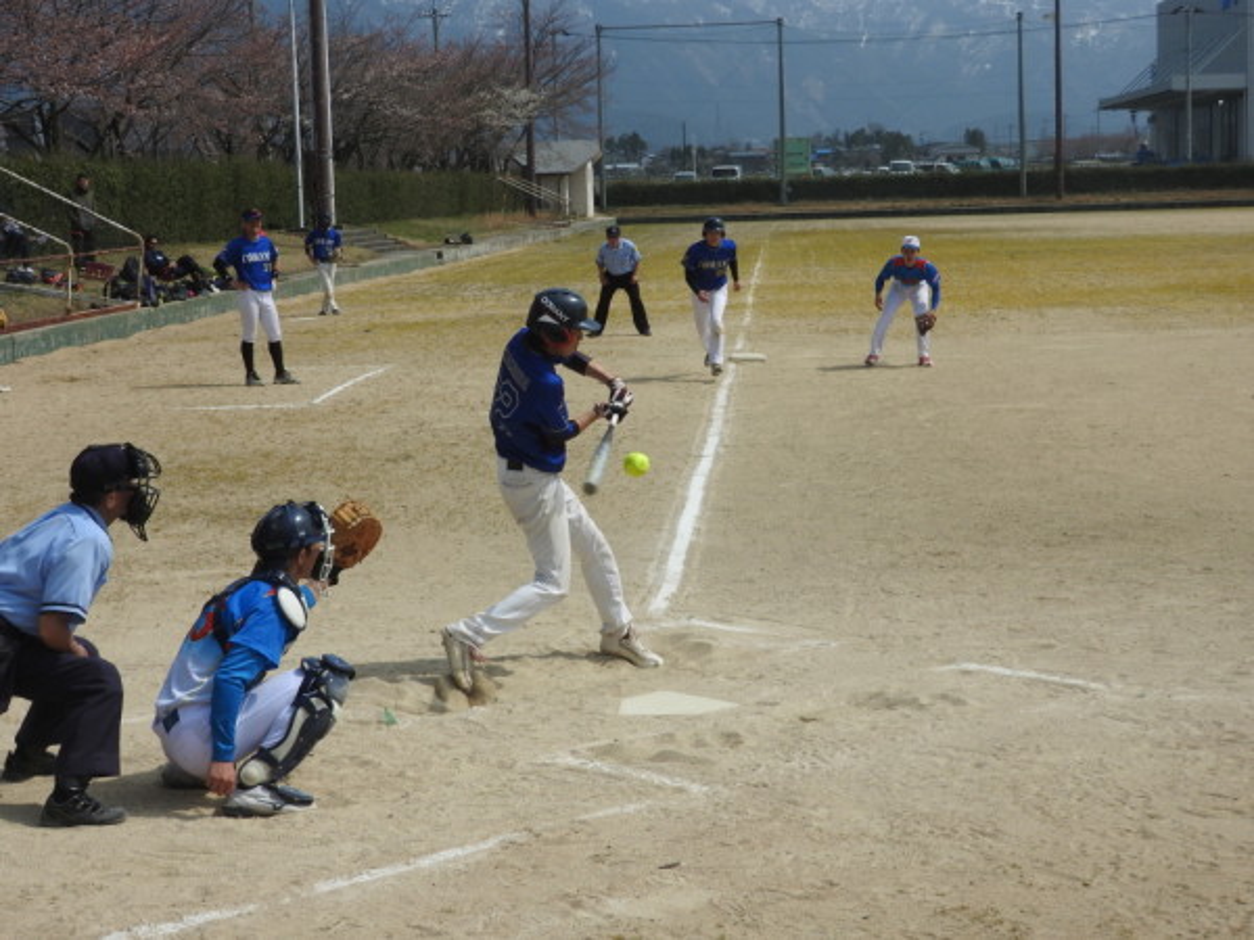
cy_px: 470
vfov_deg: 21.0
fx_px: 2536
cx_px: 627
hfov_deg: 27.8
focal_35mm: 70
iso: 100
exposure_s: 1/1600
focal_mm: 12.5
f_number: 4.5
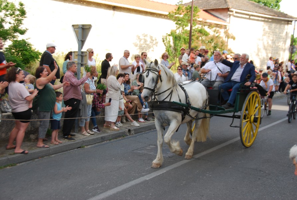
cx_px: 148
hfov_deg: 41.0
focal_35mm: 48
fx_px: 397
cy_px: 100
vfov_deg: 28.2
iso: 100
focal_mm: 32
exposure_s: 1/160
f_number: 4.2
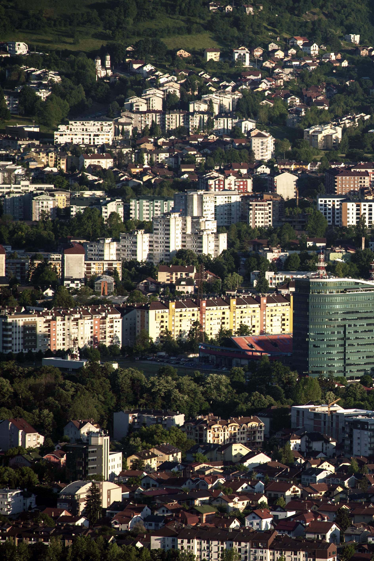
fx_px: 7028
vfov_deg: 4.6
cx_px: 409
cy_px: 280
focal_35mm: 451
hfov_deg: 3.0
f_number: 5.6
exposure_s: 1/2000
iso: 800
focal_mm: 300
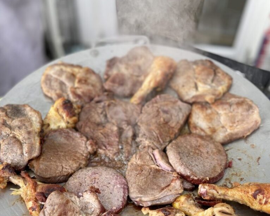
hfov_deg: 52.8
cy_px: 171
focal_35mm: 34
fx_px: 272
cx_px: 135
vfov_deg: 41.6
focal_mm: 5.1
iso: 32
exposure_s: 1/452
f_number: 1.6
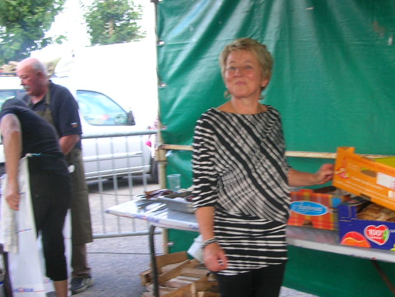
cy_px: 186
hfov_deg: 33.6
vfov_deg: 26.0
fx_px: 639
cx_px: 303
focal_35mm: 56
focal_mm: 5.8
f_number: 2.8
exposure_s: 1/44.4
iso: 50
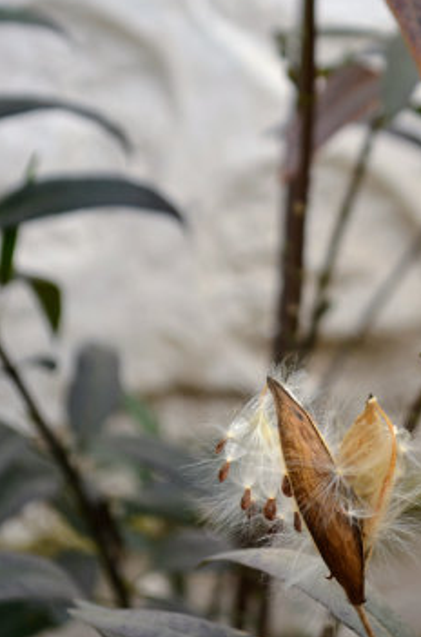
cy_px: 152
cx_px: 362
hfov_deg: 9.4
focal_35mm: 144
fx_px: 2539
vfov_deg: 14.2
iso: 100
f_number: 6.3
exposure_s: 1/80
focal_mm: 55
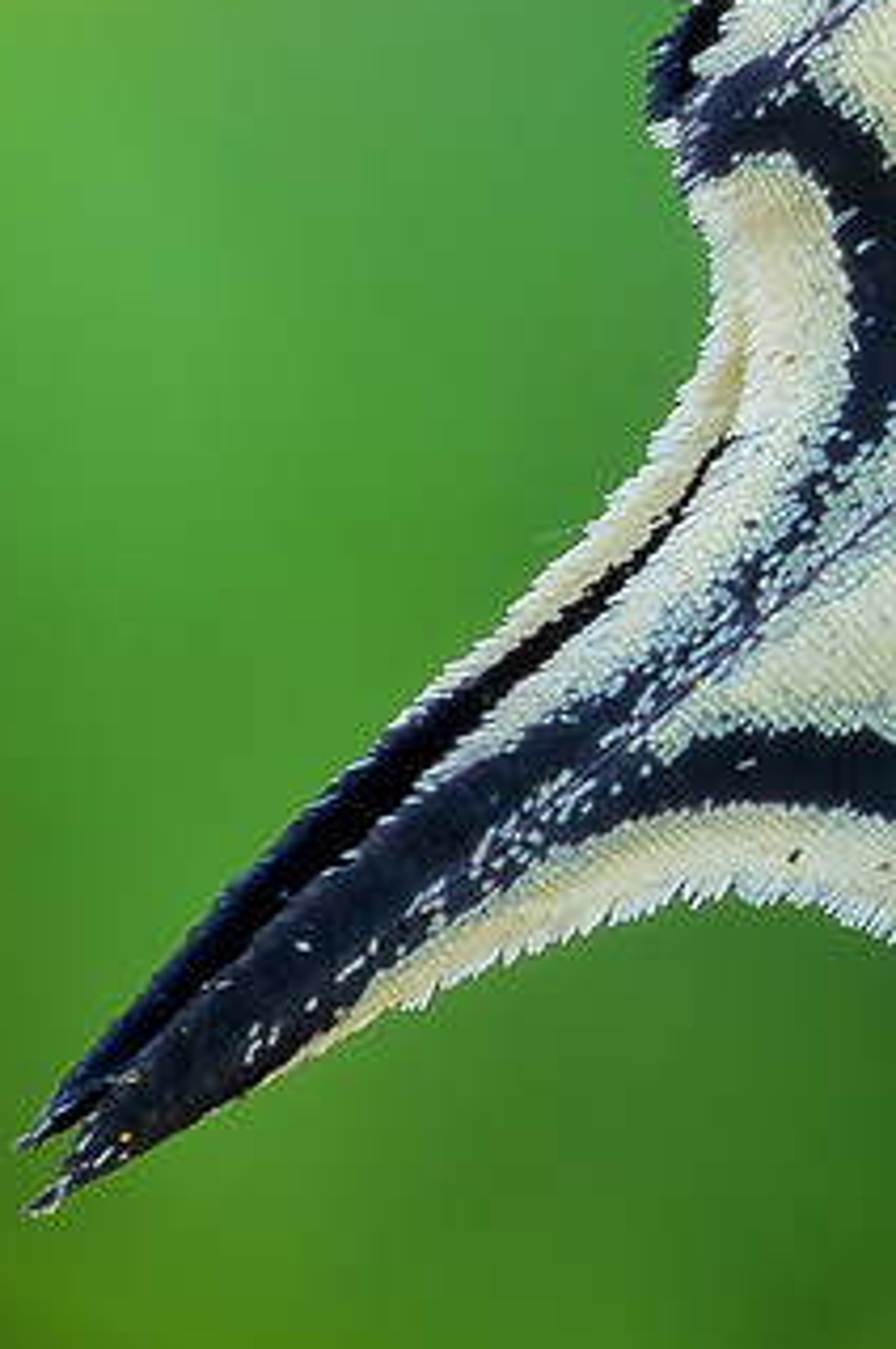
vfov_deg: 1.8
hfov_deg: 1.2
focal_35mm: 1129
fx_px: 42238
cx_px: 2508
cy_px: 250
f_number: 11
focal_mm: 100
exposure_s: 1/8
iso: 100
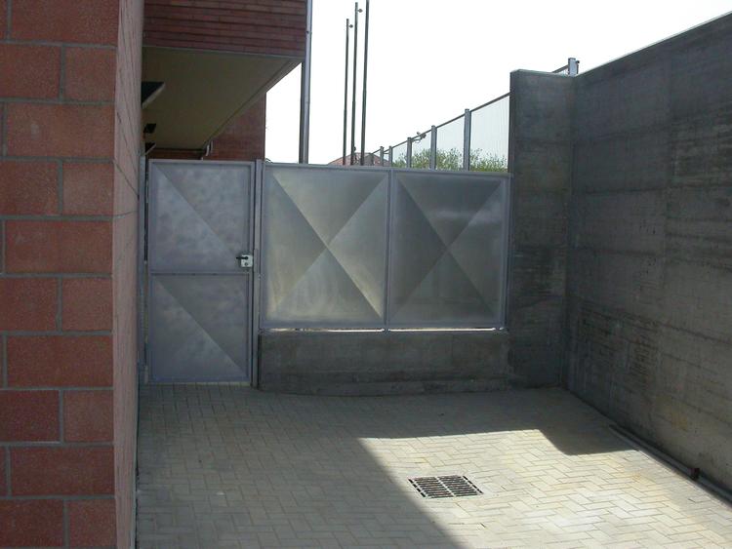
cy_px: 274
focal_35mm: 38
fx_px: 804
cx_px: 366
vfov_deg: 37.7
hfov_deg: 49.0
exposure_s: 1/790
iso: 200
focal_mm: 7.85
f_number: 7.5
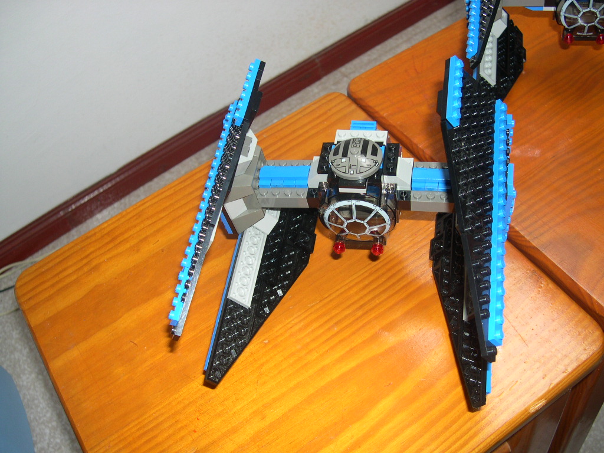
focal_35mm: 38
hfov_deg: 49.0
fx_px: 663
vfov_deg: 37.7
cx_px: 302
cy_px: 226
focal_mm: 8
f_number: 2.8
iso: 100
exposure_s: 1/60
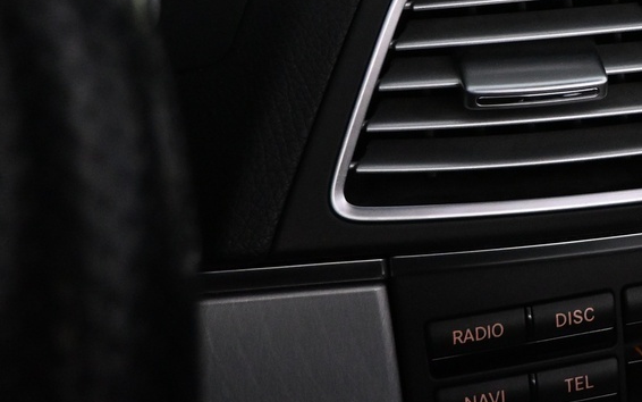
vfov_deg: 17.1
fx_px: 1225
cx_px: 692
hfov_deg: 27.1
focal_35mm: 70
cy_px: -176
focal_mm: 16
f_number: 3.5
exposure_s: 1/125
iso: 2000
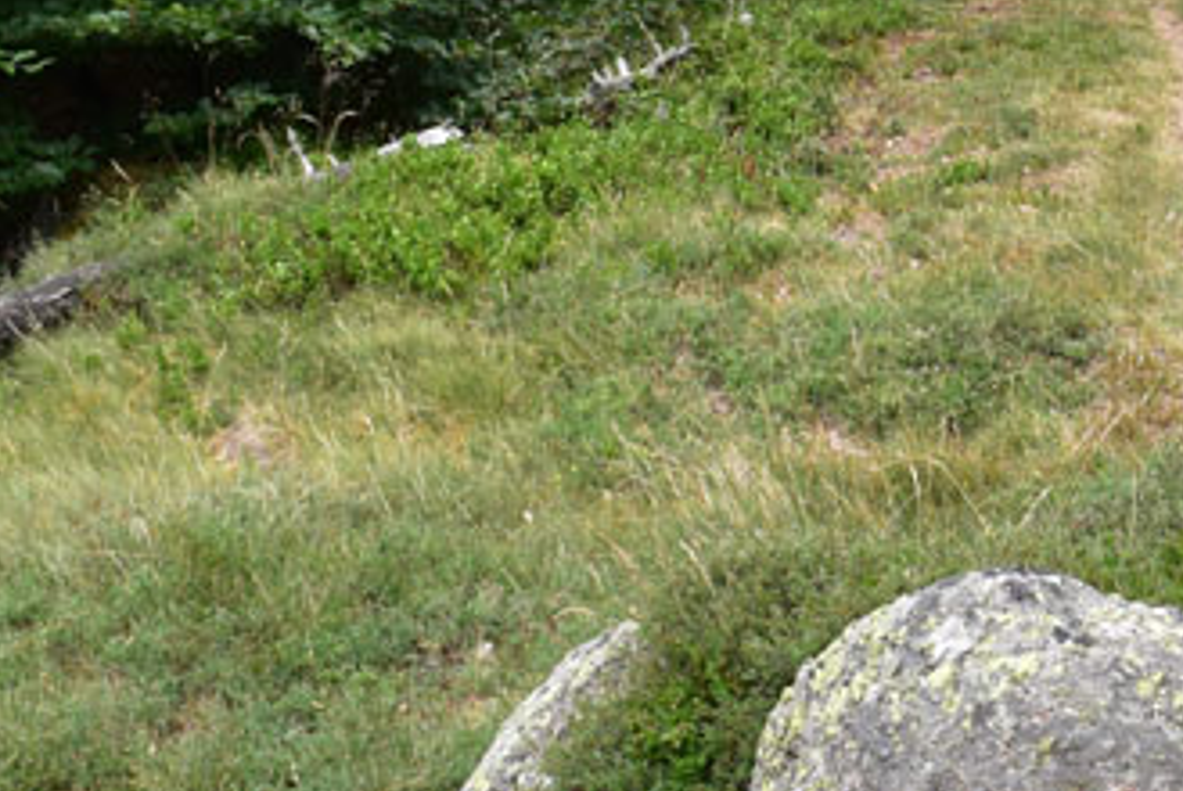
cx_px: 1122
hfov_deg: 23.9
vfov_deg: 16.5
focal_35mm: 82
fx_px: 2697
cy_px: 146
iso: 400
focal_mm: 18
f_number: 10
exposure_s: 1/250
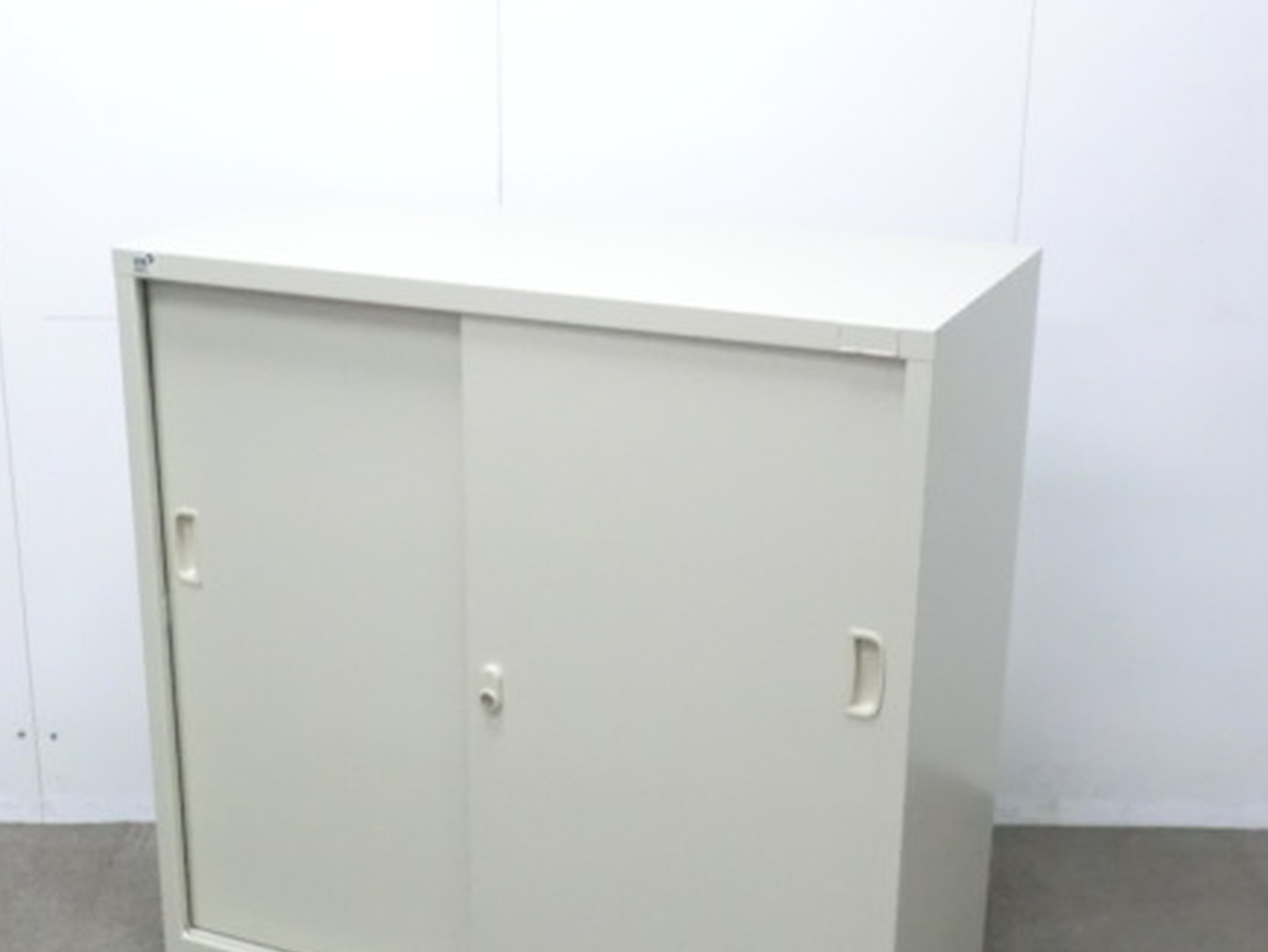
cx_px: 526
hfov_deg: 34.3
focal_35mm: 56
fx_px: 2052
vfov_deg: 26.1
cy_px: 569
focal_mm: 6.9
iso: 800
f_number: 3.9
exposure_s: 1/50
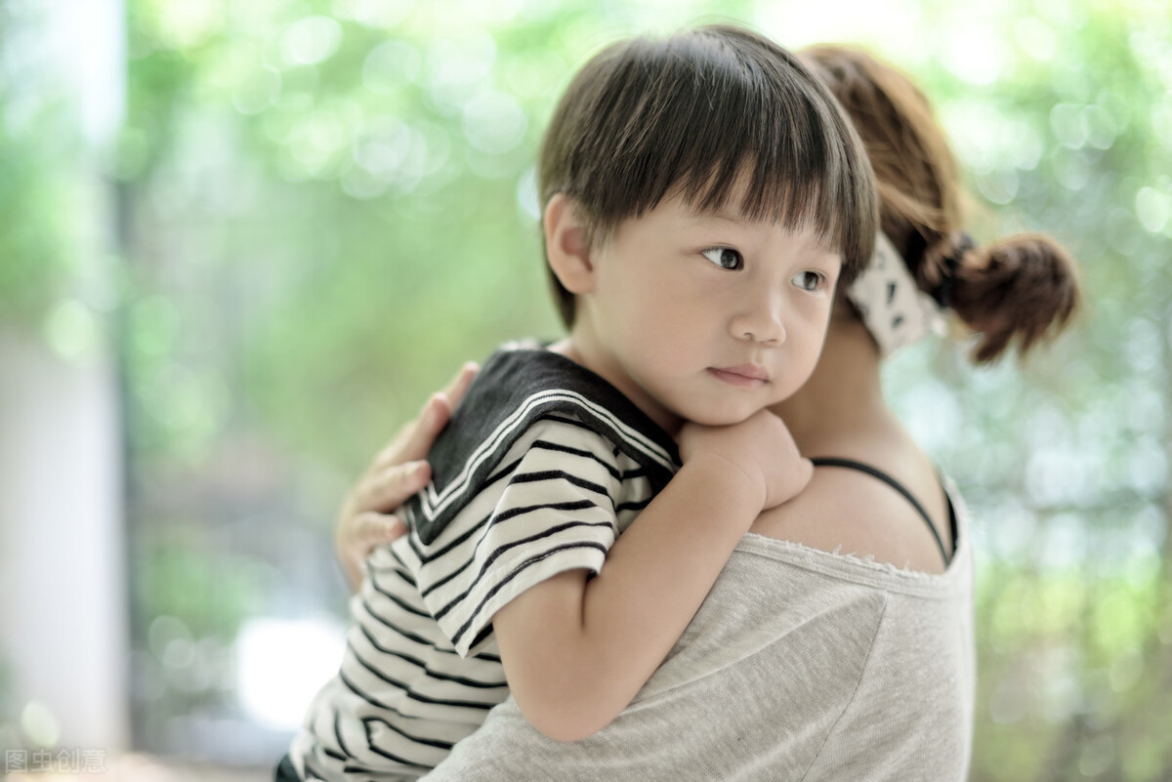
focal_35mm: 50
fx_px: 1628
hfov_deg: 39.6
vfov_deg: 27.0
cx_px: 586
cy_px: 391
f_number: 1.4
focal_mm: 50
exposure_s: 1/250
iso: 100
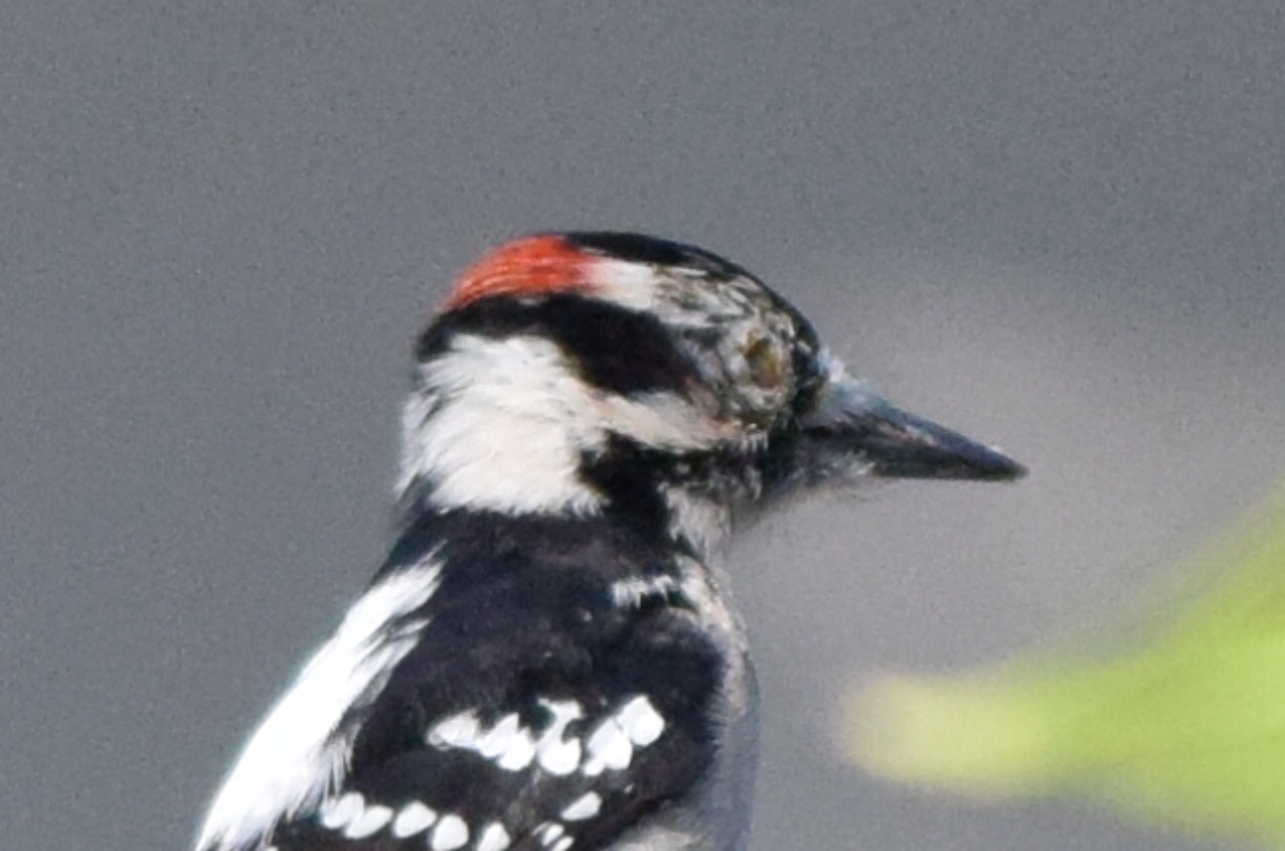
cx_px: 642
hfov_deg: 6.9
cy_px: 426
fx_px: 10687
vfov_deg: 4.6
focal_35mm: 300
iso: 720
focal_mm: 200
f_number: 5.6
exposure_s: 1/1000
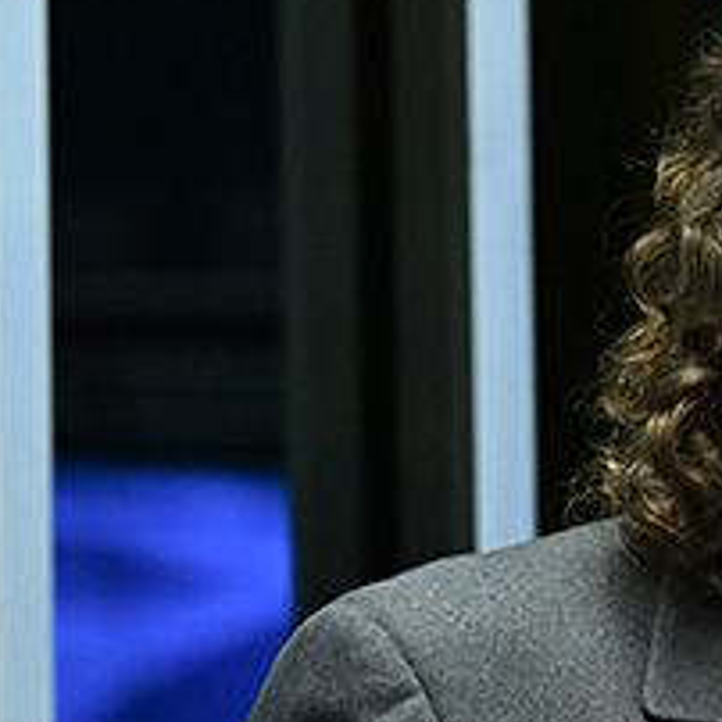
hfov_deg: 3.5
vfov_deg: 3.5
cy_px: 765
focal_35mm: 505
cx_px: 1187
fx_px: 11917
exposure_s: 1/100
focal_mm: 140
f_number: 5
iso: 5000
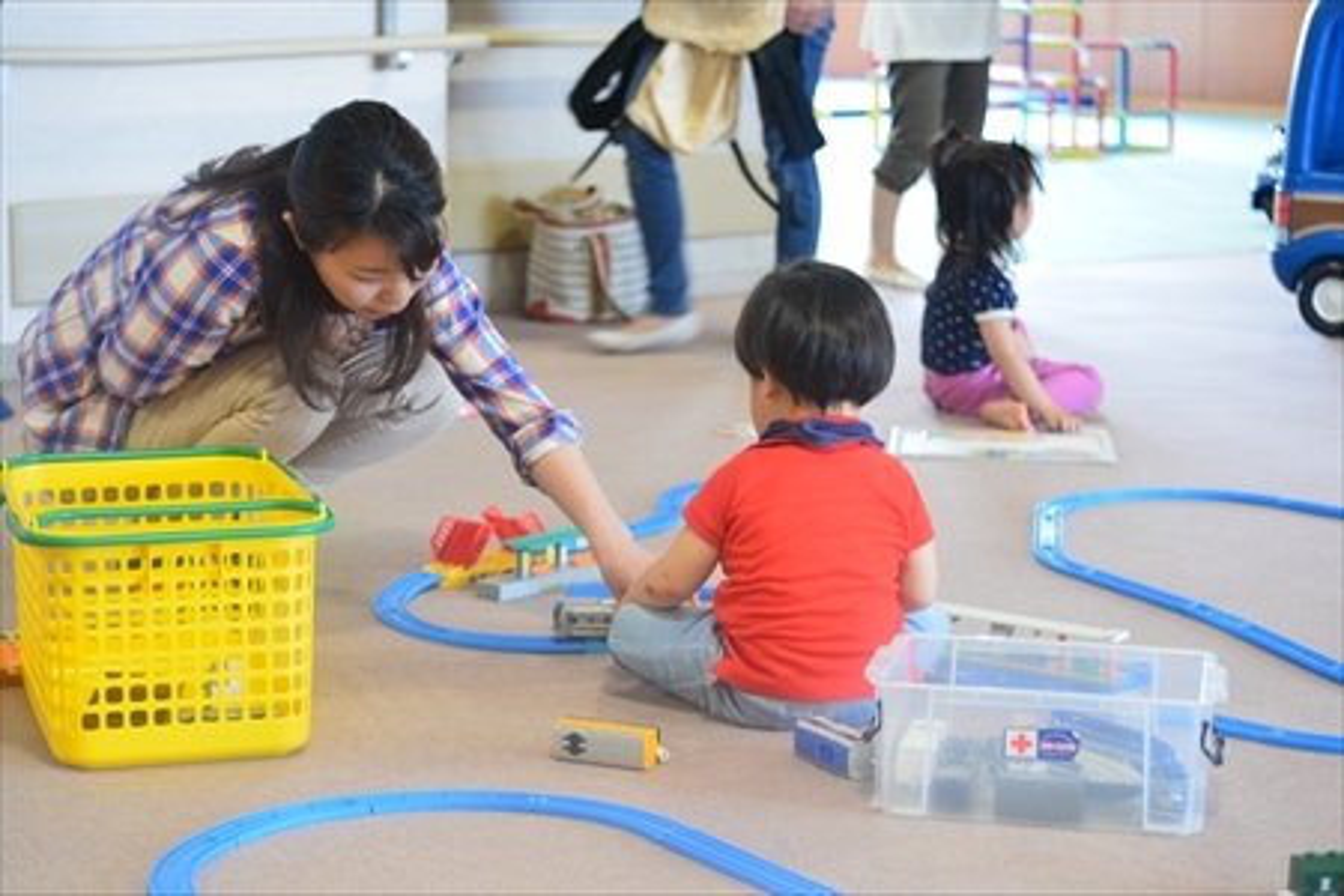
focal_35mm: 70
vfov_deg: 19.5
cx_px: 672
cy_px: 448
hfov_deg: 28.8
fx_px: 2613
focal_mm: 70
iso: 3200
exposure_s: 1/80
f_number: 4.5
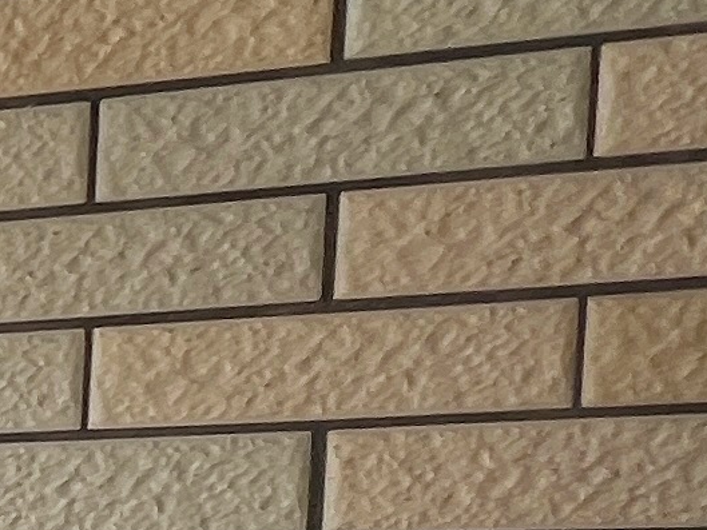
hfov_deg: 12.4
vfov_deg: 13.8
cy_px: 857
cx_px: -1246
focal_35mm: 99
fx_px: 2022
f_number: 1.8
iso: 32
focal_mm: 1.57
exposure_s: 1/194
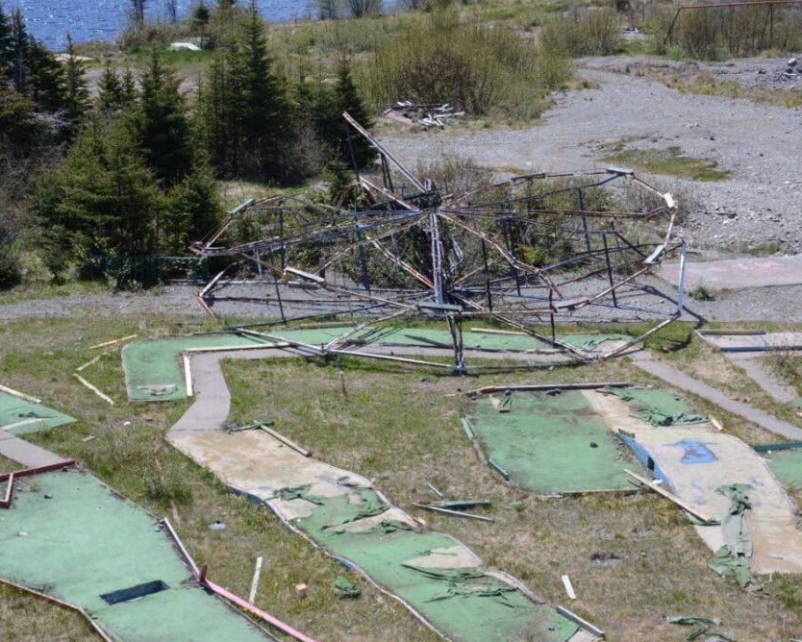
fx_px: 1842
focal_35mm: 78
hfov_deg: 24.6
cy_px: 321
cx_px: 382
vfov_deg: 19.8
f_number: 9
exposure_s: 1/500
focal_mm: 45
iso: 640
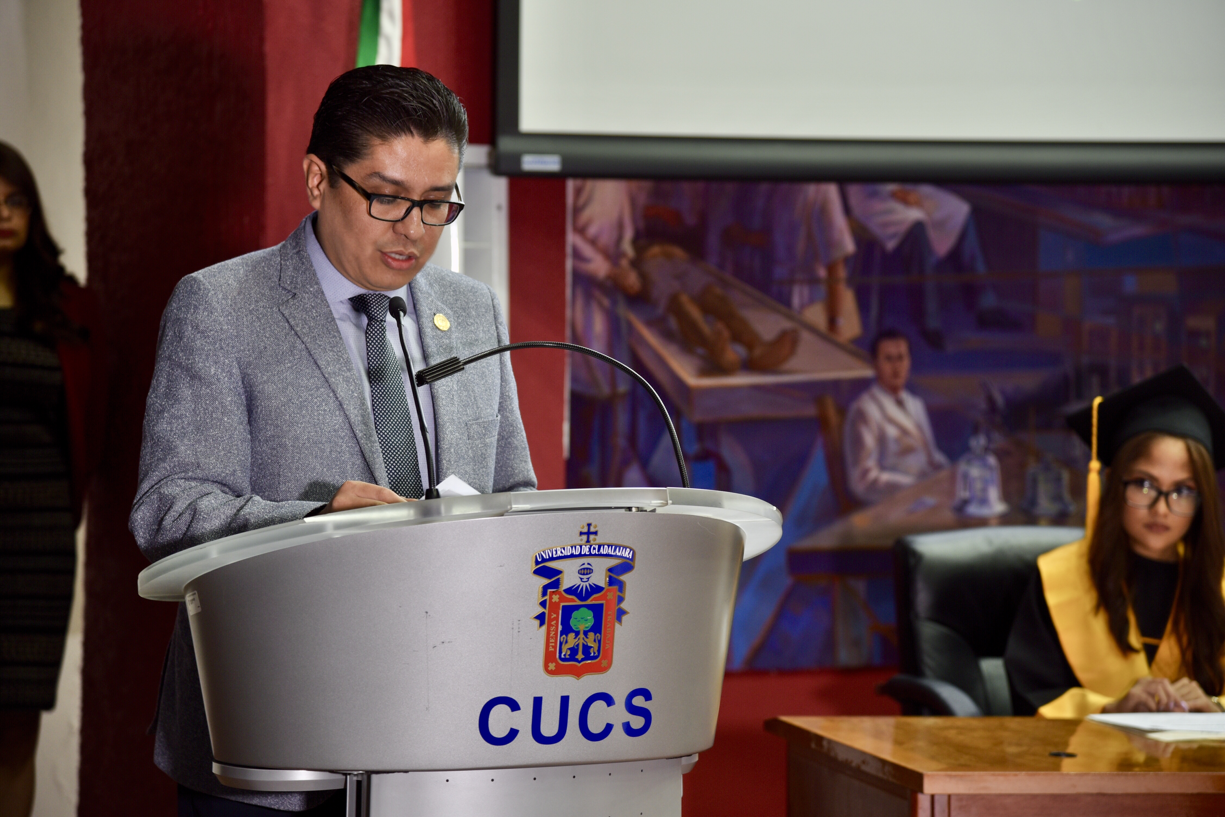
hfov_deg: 18.3
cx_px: 612
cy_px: 408
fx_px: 3811
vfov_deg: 12.2
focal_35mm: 112
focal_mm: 112
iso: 250
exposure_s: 1/13
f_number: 4.5
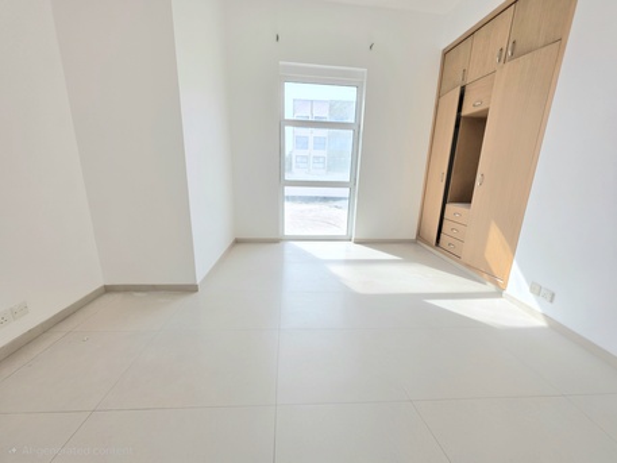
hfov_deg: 106.2
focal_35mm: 13
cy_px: 232
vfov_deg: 89.9
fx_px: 232
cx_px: 308
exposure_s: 1/345
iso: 40
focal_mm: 2.2
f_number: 1.9
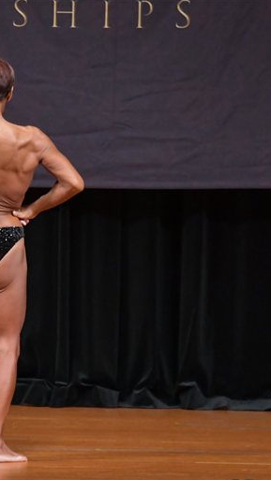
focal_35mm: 427
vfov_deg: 5.1
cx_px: -8
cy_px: 240
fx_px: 5449
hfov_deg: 2.8
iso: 5000
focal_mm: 180
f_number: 5.6
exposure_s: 1/400
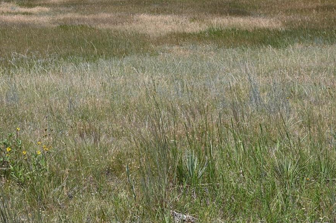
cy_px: 31
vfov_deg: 18.4
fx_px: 680
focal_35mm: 73
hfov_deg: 27.2
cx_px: 70
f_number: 7.1
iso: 100
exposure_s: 1/400
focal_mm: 40
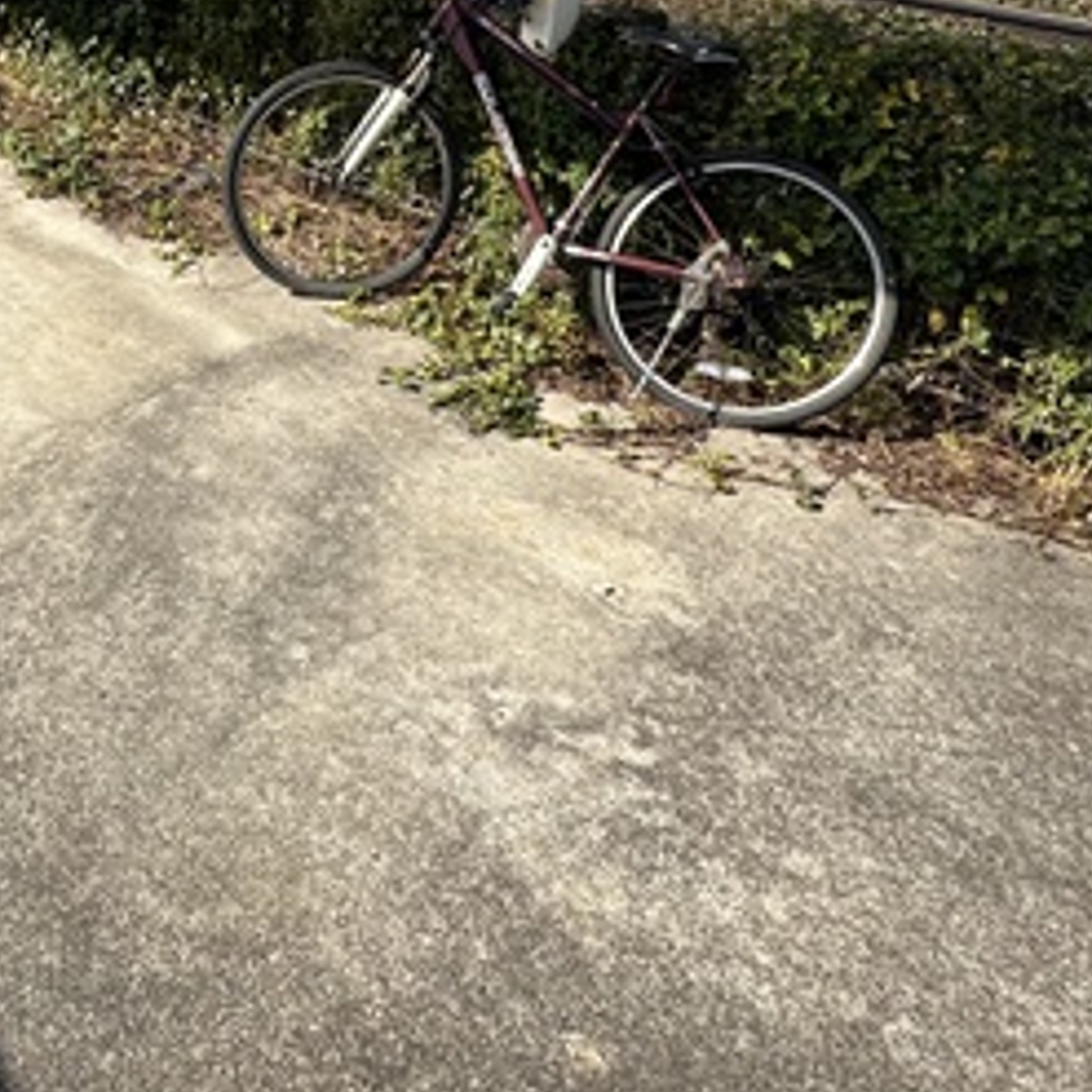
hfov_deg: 44.1
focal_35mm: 35
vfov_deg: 44.3
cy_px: 175
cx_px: 164
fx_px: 1249
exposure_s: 1/1052
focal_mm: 2.22
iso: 40
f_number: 2.2
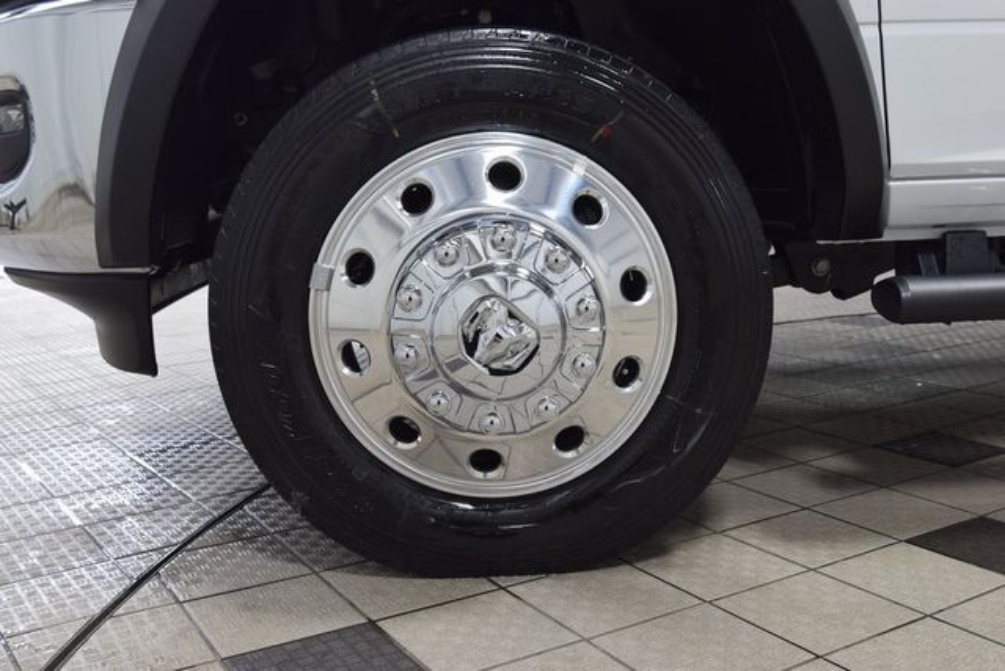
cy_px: 336
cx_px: 502
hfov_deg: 53.1
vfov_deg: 36.9
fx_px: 1005
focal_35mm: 36
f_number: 6.3
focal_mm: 24
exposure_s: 1/15
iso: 450
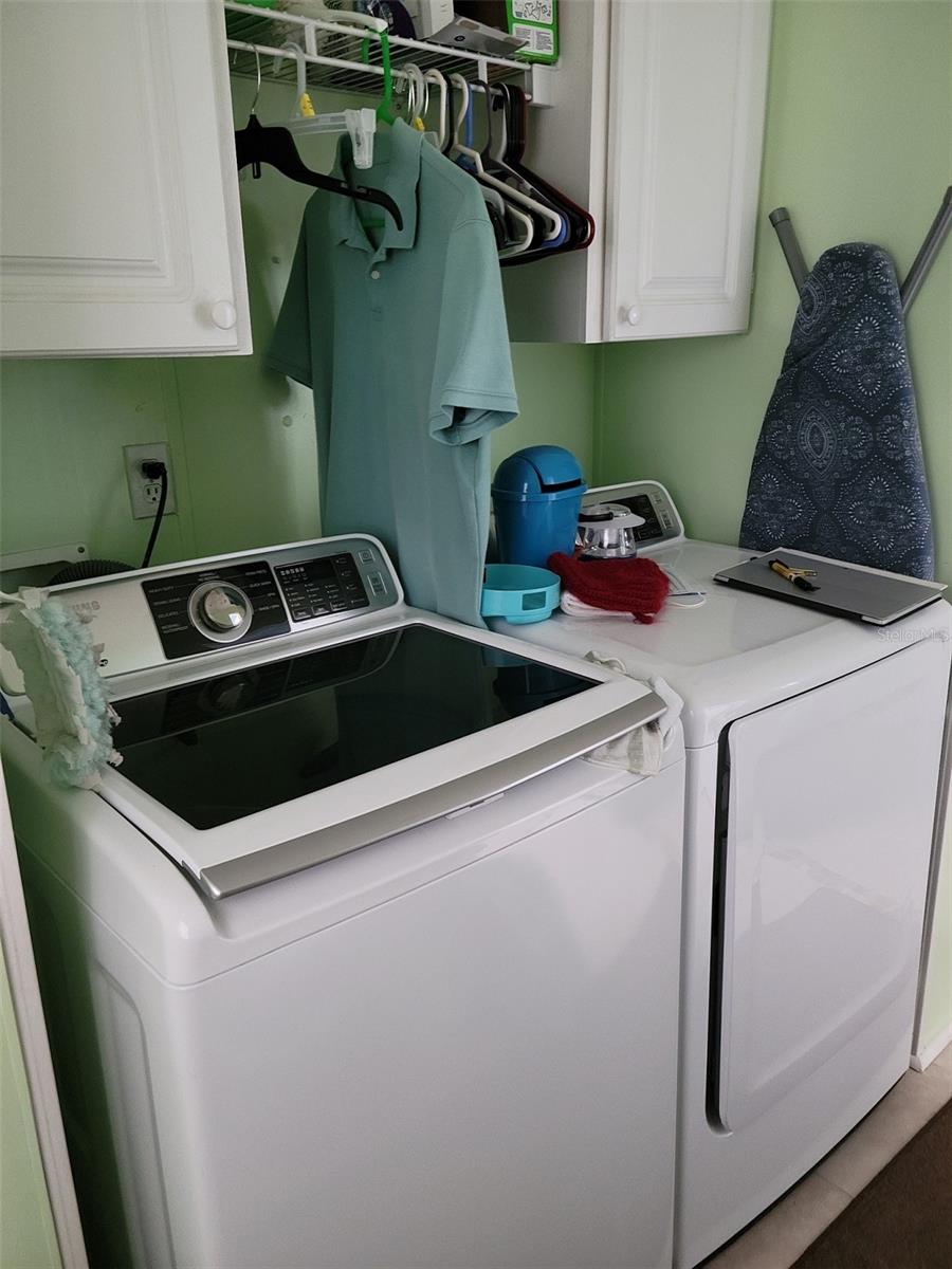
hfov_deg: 49.7
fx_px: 1027
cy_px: 634
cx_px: 476
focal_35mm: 28
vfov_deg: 63.4
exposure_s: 1/30
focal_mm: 5.9
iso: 500
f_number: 2
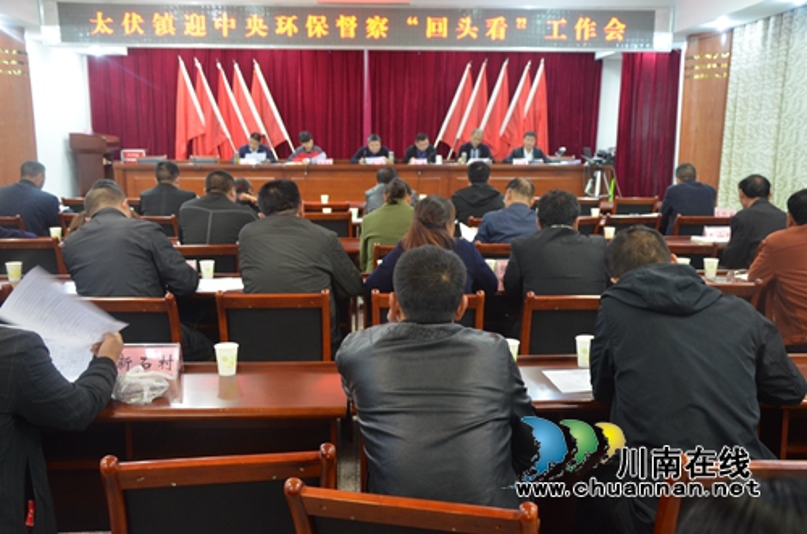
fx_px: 805
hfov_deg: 53.2
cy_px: 267
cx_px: 404
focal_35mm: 36
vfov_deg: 36.7
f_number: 3.8
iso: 1600
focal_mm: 24
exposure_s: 1/15
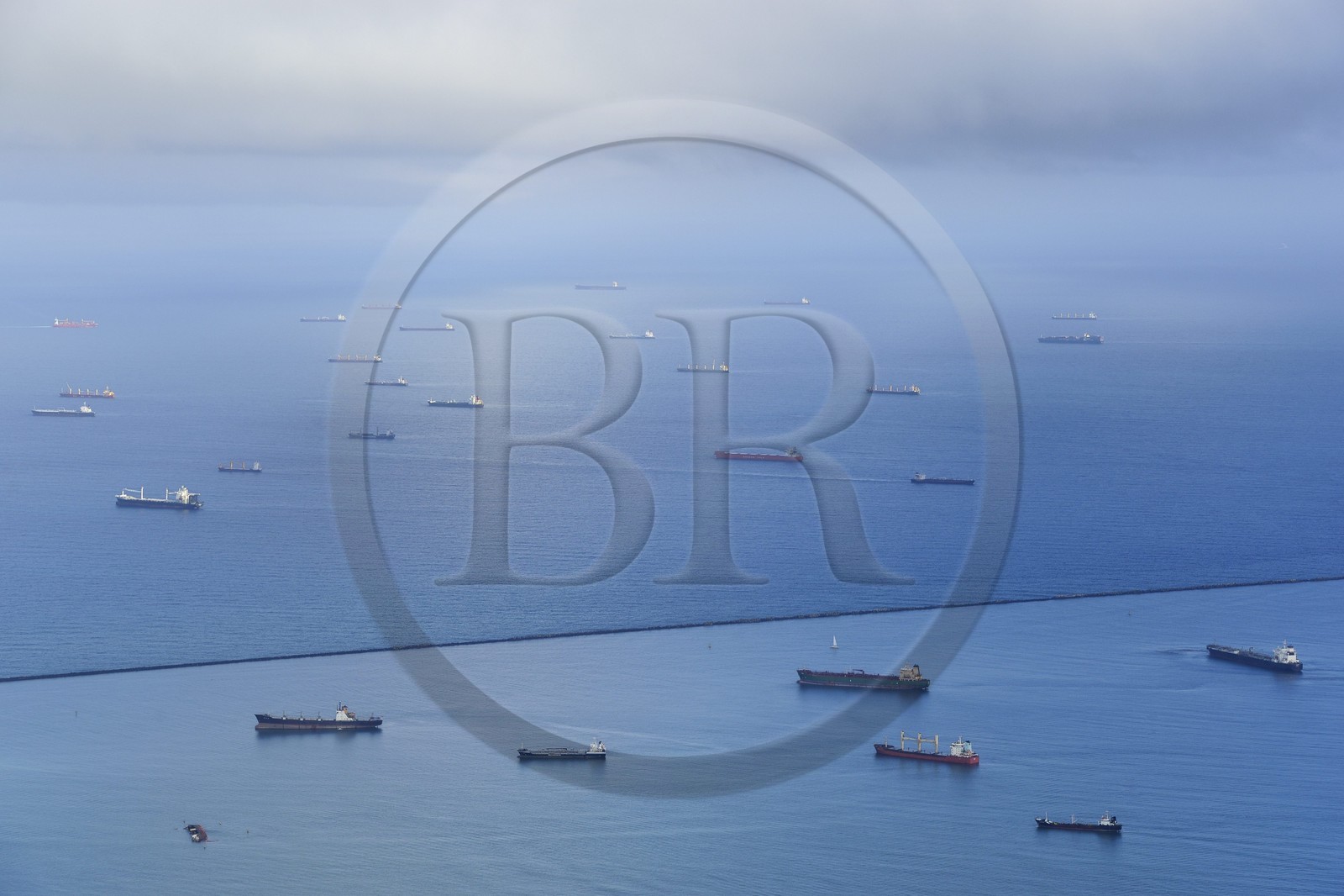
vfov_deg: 12.4
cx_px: 672
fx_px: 4106
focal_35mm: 110
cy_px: 448
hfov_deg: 18.6
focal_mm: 110
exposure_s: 1/640
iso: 200
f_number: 7.1
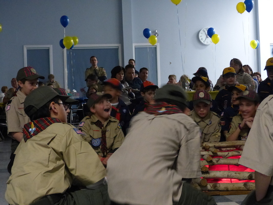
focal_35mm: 61
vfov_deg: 24.0
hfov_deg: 31.7
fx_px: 481
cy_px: 102
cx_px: 136
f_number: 2.8
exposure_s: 1/8
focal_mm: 10.9
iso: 800
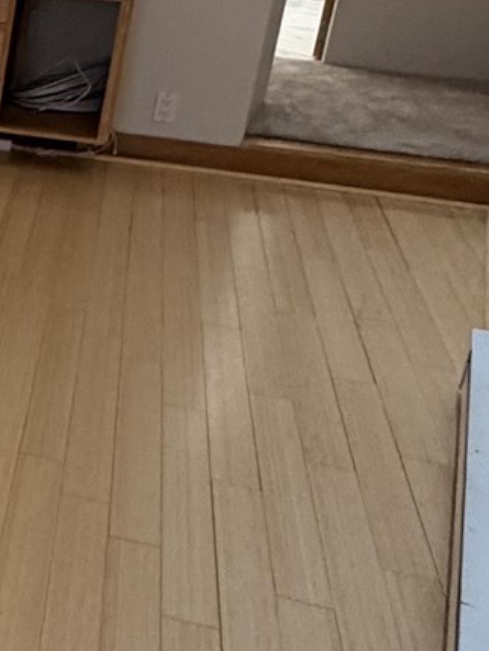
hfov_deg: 14.8
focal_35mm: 75
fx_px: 1411
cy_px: 216
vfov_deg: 25.8
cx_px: -575
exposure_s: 1/60
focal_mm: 2.22
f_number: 2.2
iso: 250
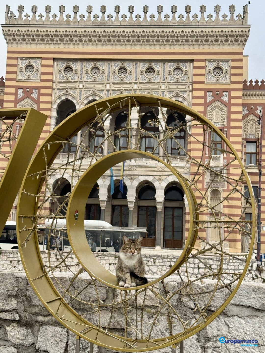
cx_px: 132
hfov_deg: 30.3
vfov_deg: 39.7
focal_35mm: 48
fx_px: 490
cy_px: 176
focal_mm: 6.76
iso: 64
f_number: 1.78
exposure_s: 1/1597
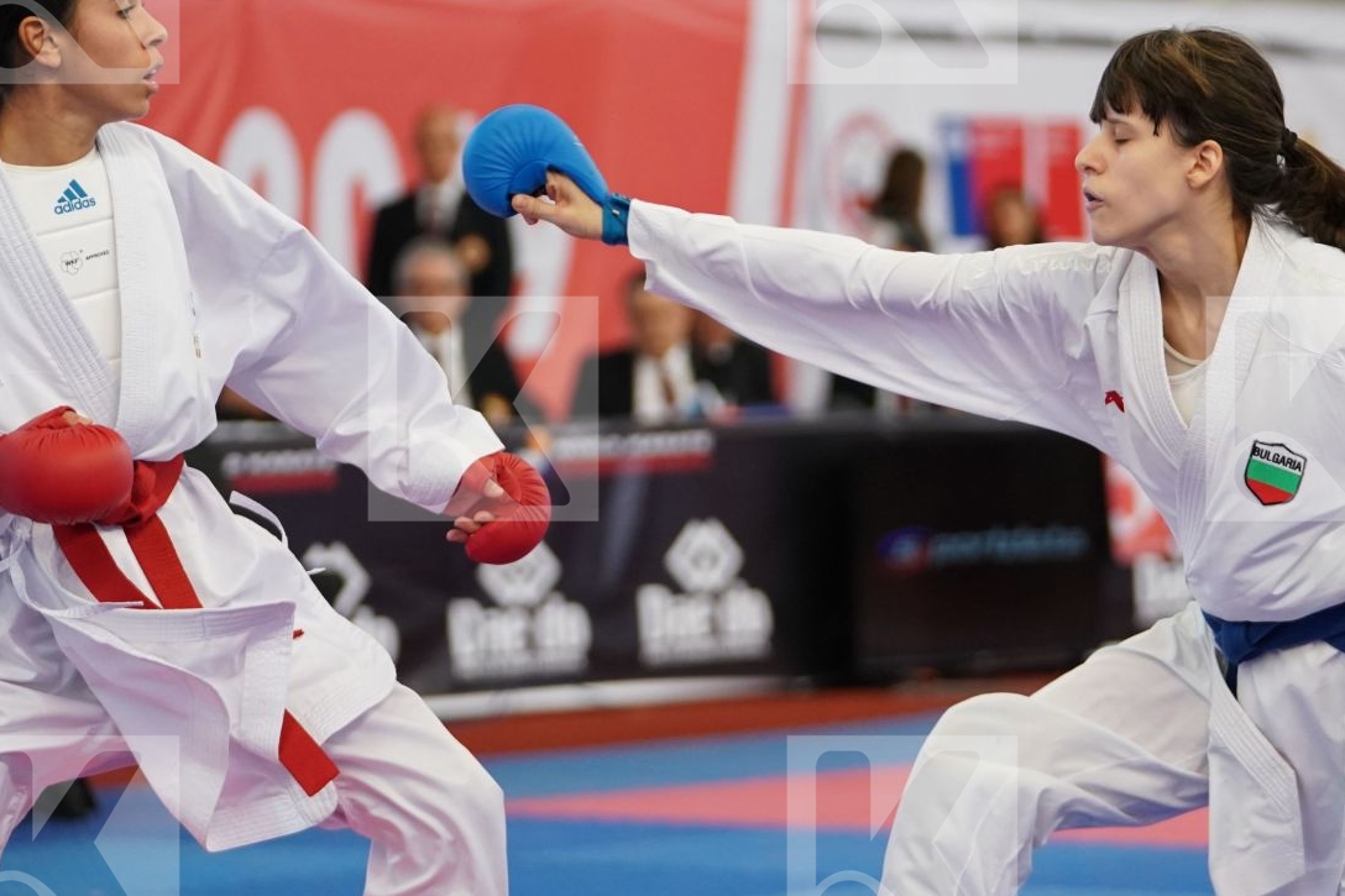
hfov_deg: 11.0
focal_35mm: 187
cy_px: 409
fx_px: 6985
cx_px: 902
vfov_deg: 7.3
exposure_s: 1/1000
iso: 2500
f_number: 2.8
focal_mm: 113
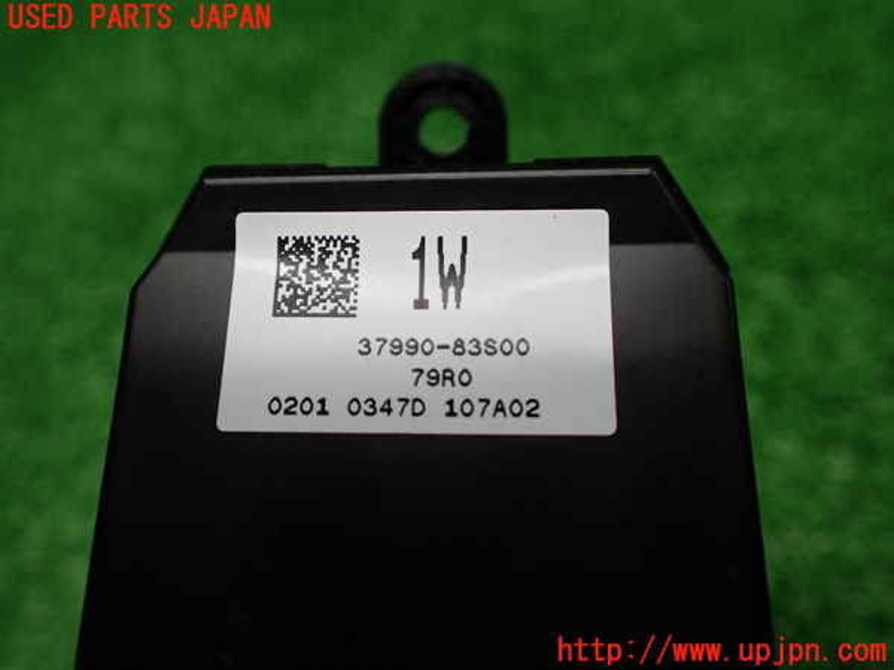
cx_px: 447
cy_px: 335
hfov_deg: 60.0
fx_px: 775
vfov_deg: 46.8
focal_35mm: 30
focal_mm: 5.4
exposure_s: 1/125
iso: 200
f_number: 2.3
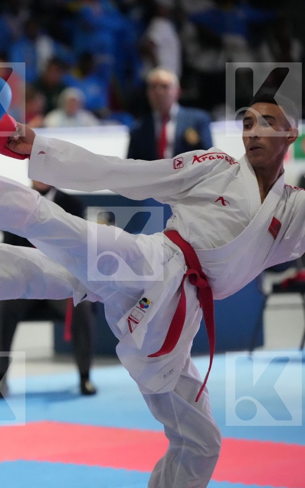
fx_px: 3099
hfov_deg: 5.6
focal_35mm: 233
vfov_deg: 9.0
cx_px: -13
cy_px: 244
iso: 12800
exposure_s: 1/800
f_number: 2.8
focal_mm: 152
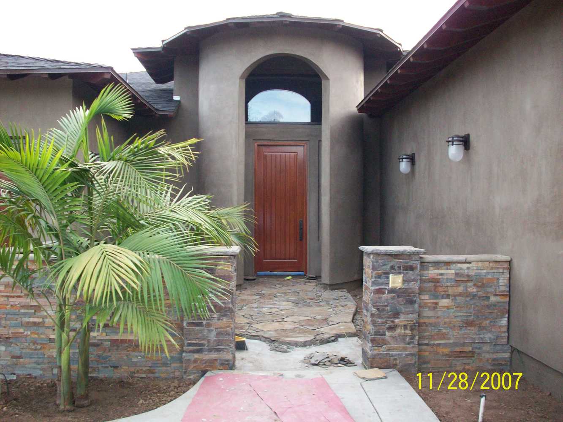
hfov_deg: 50.1
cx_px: 282
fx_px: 602
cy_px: 211
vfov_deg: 38.7
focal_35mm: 37
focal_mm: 6.2
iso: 200
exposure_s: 1/132
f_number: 2.8
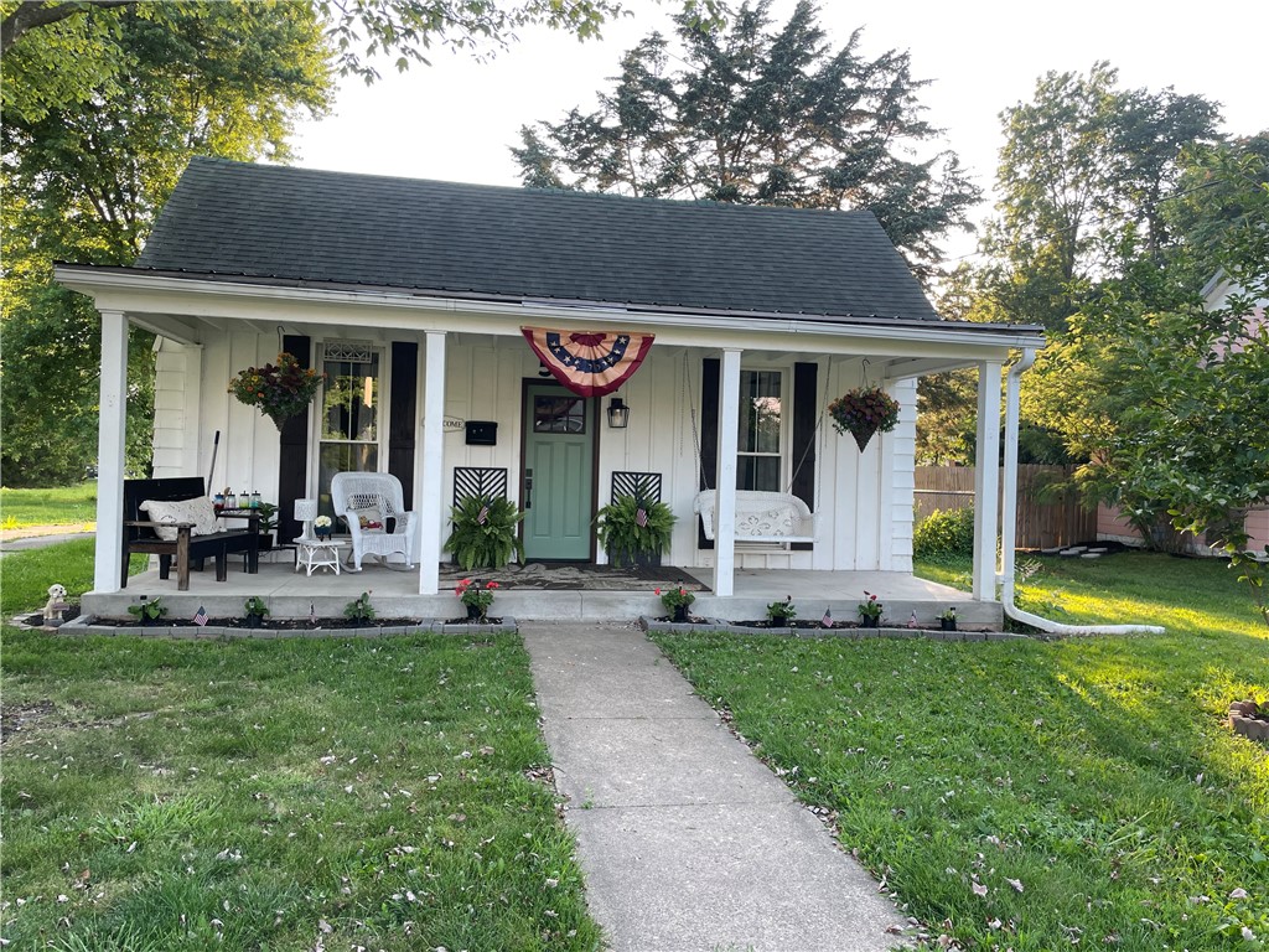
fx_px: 953
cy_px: 476
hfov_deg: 67.3
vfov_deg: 53.1
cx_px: 634
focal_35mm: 26
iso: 32
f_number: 1.6
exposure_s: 1/226
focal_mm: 4.2
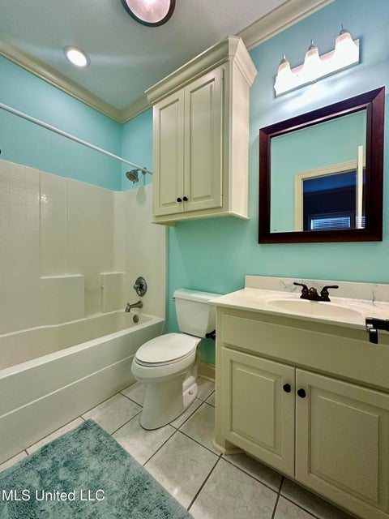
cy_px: 260
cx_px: 194
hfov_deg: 85.7
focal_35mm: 14
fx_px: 210
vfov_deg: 102.1
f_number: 2.2
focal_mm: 2.22
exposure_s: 1/120
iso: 250
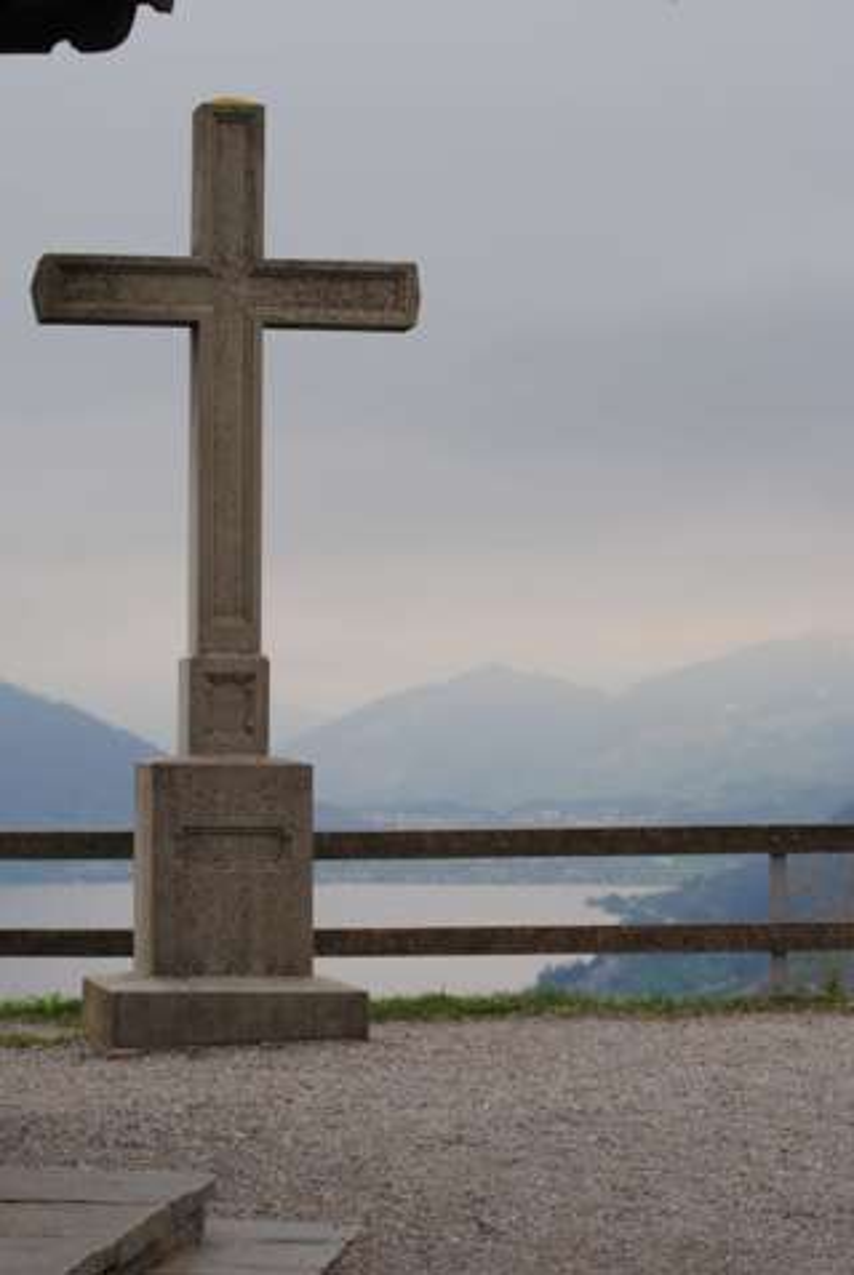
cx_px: 427
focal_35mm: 105
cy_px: 638
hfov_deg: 13.1
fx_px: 3725
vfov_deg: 19.4
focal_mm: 70
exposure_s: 1/250
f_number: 5.6
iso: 100
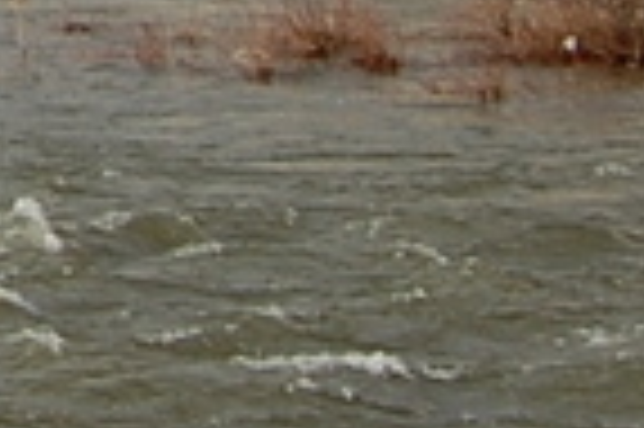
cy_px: -890
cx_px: -1265
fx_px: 4985
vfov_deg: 4.7
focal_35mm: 279
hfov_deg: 6.7
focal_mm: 26
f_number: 10
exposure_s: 1/250
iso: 200
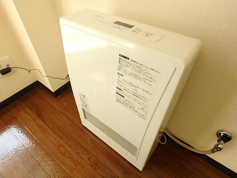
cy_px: 89
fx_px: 144
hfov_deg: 79.0
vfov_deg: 63.4
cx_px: 118
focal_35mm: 21
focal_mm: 3.7
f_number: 3.5
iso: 200
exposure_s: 1/30
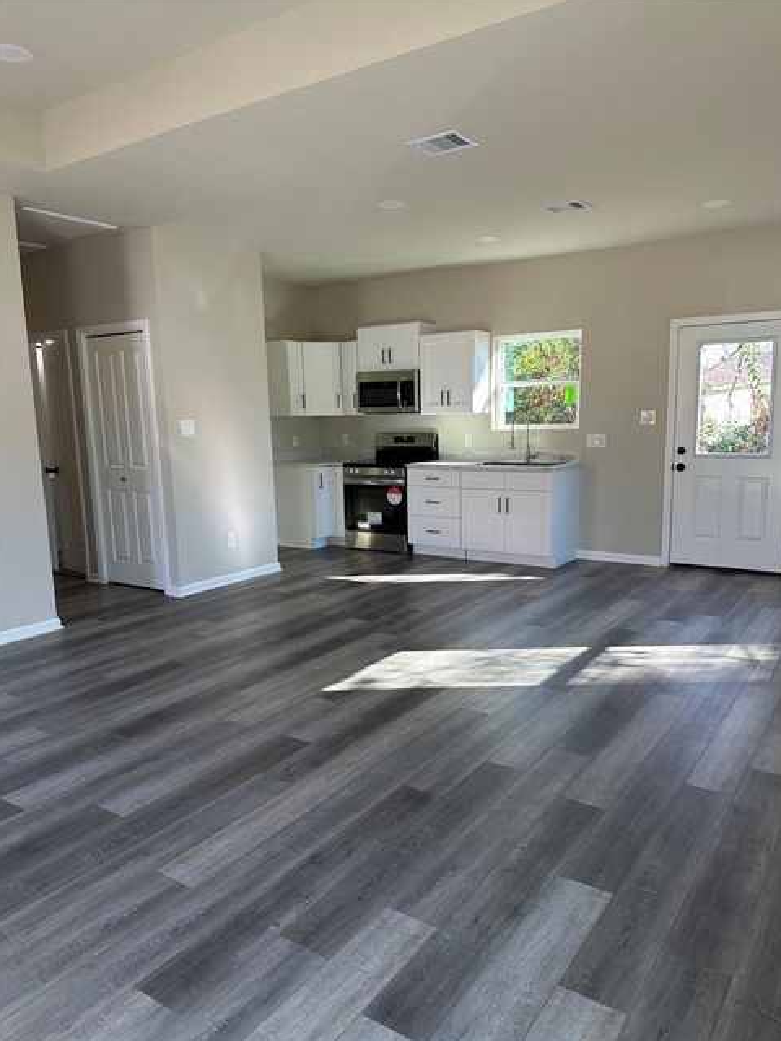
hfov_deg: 54.9
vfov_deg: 69.4
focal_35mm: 25
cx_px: 400
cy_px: 534
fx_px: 752
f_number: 1.78
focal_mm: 6.86
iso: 64
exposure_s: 1/124
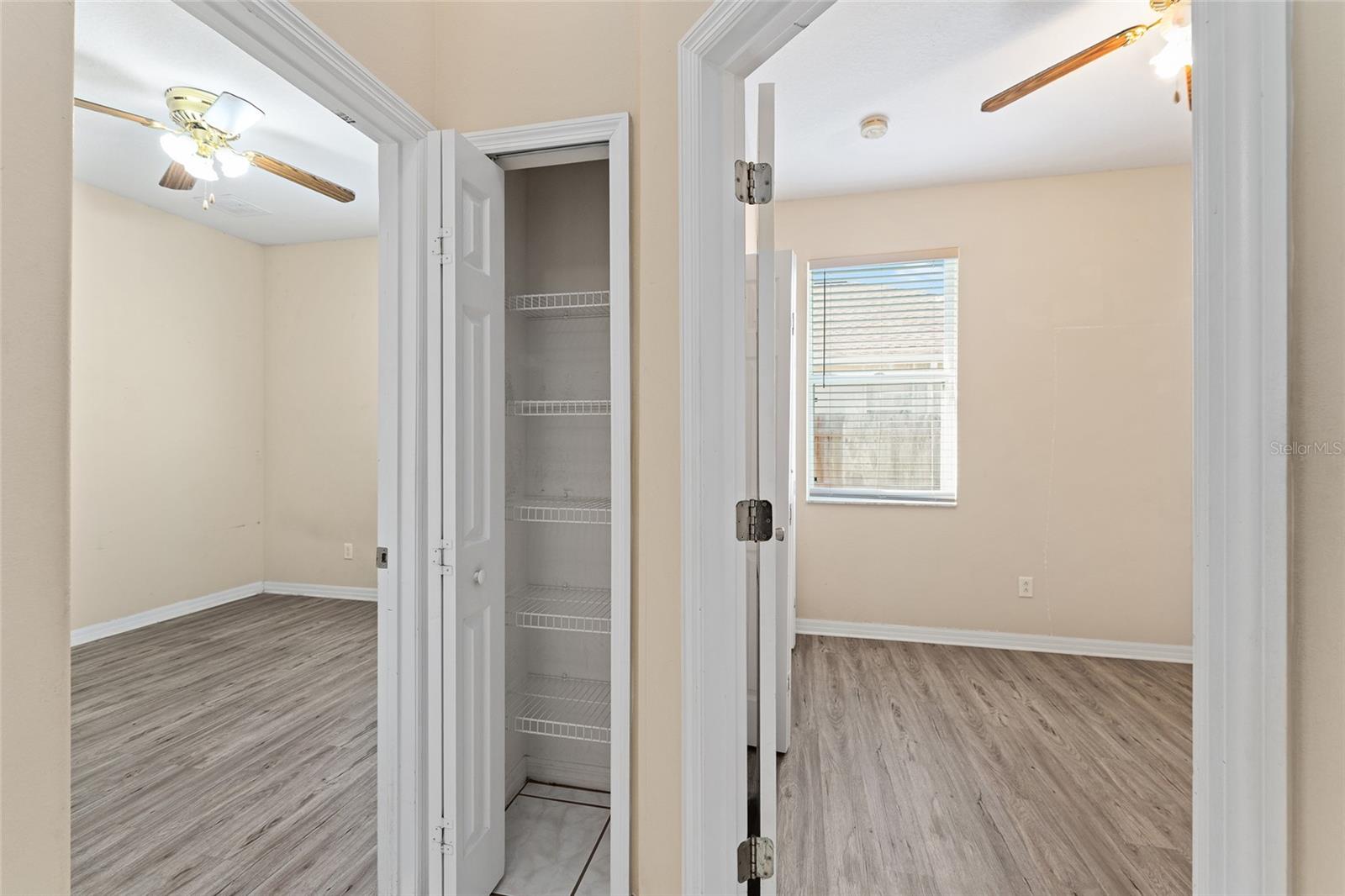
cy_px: 448
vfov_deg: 77.7
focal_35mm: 15
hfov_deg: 100.8
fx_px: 557
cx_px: 672
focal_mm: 14.9
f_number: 7.1
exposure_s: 1/3
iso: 250
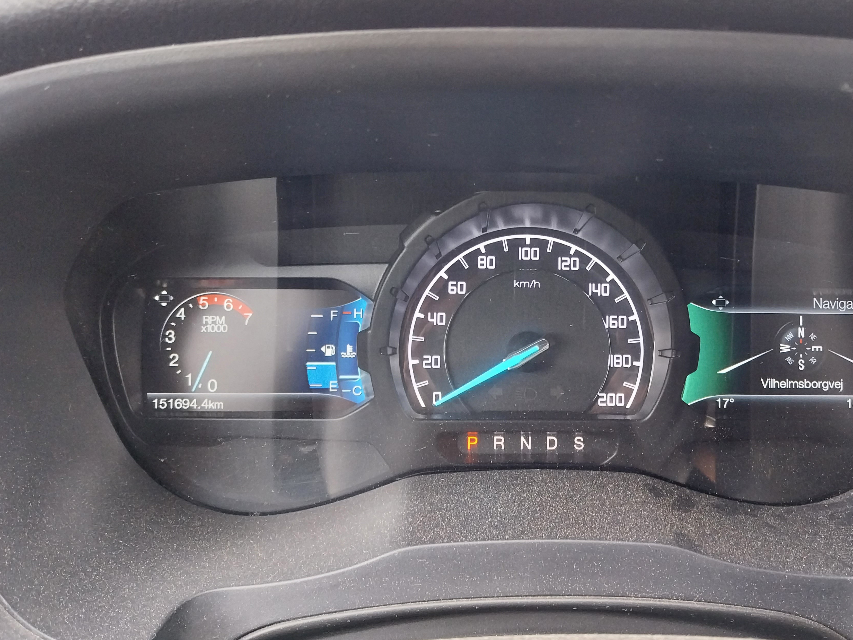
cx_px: 507
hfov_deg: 56.4
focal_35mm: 32
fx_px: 789
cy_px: 326
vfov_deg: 44.2
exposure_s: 1/50
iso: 160
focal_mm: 4
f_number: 1.8
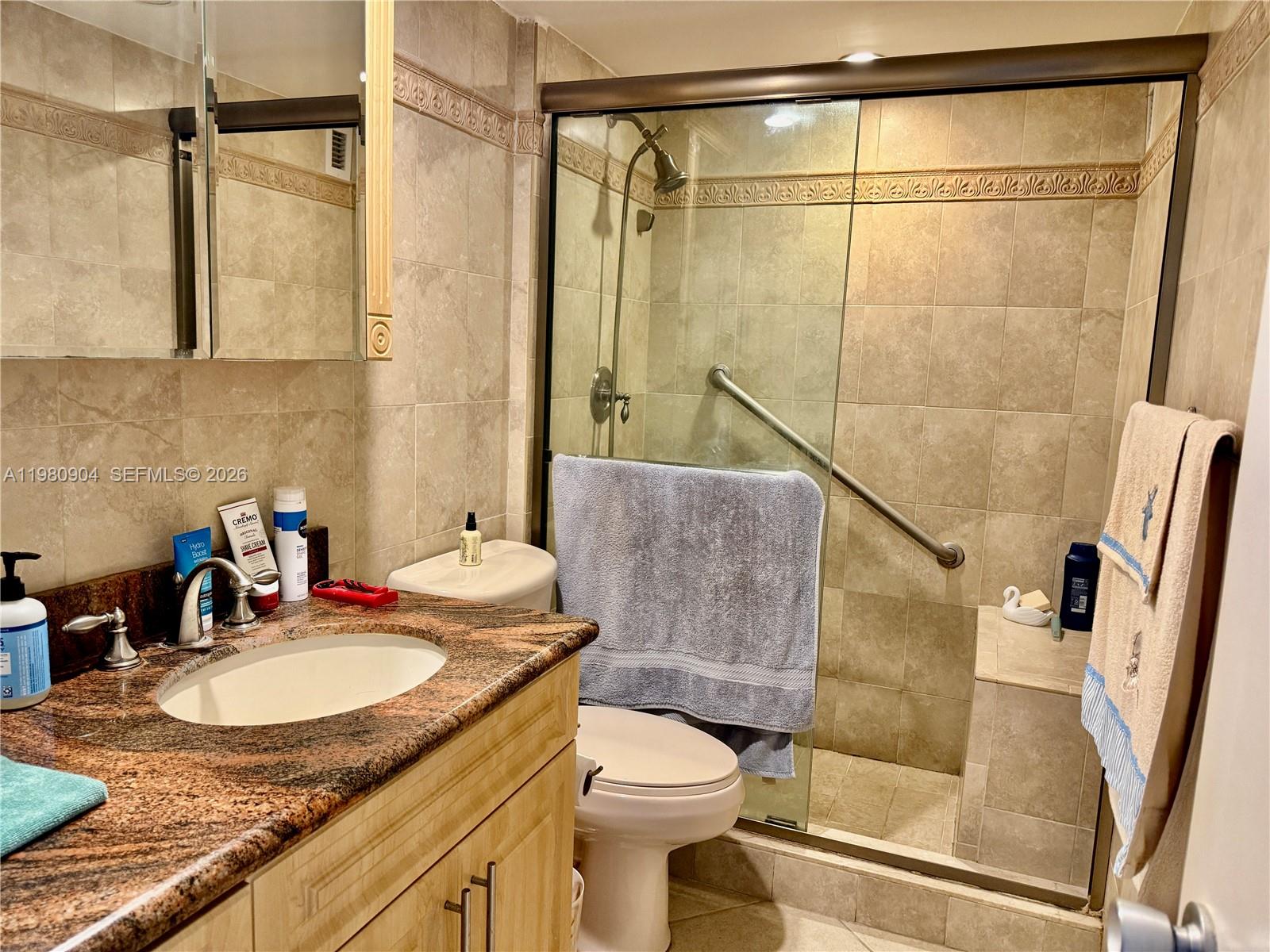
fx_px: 881
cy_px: 476
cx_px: 635
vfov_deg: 56.8
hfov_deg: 71.6
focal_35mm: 24
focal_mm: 6.76
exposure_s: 1/60
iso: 250
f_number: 1.78
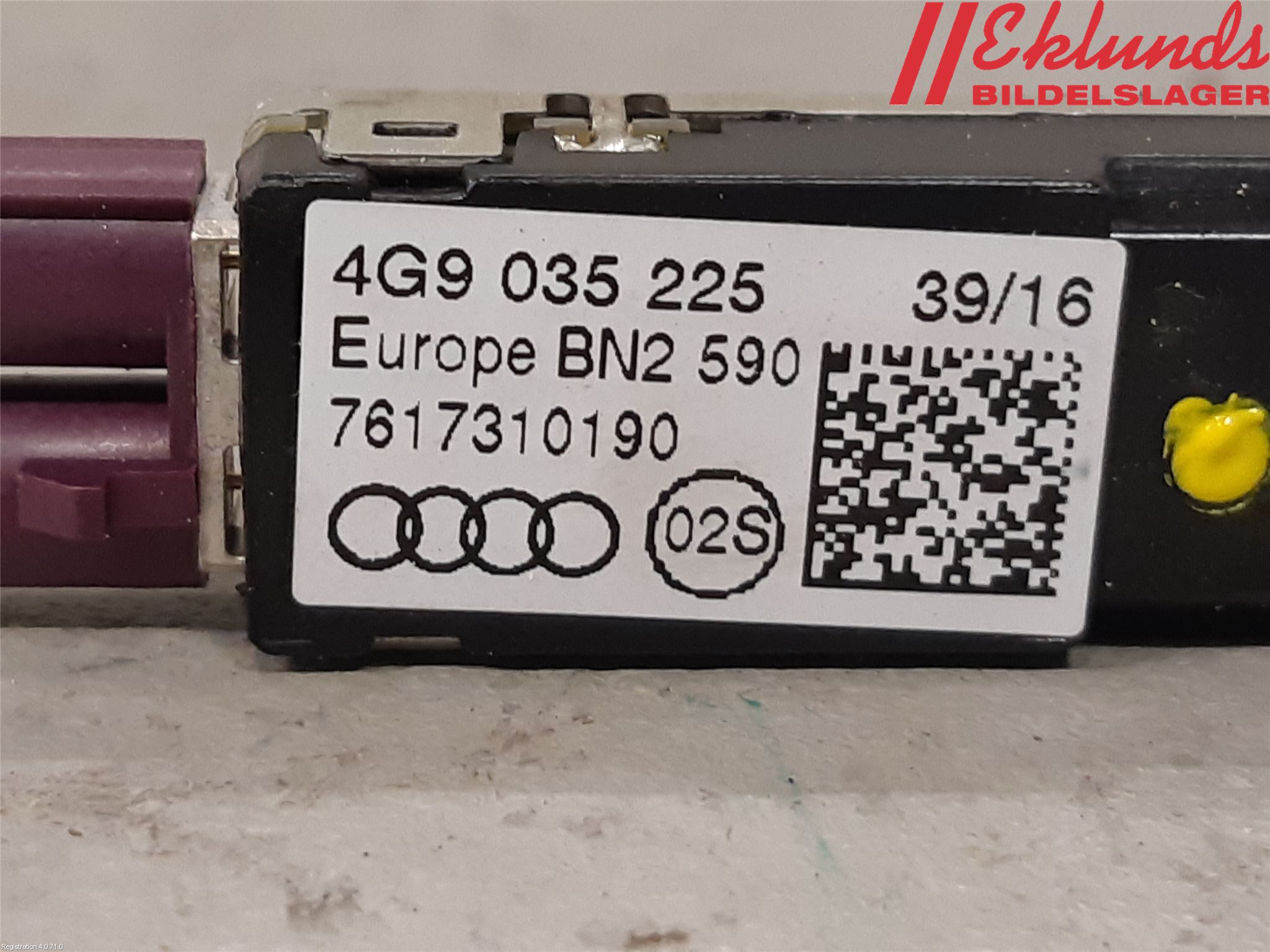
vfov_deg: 53.1
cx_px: 635
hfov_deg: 67.3
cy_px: 476
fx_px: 954
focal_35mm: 26
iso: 160
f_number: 1.7
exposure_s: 1/50
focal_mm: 3.93
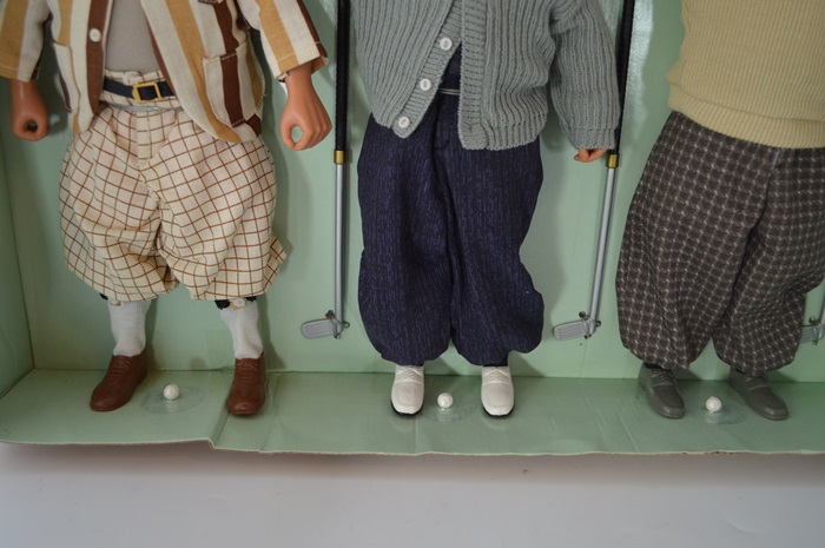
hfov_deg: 53.2
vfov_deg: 36.8
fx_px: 824
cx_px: 412
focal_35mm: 36
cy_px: 274
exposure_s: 1/60
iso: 640
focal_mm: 24
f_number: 4
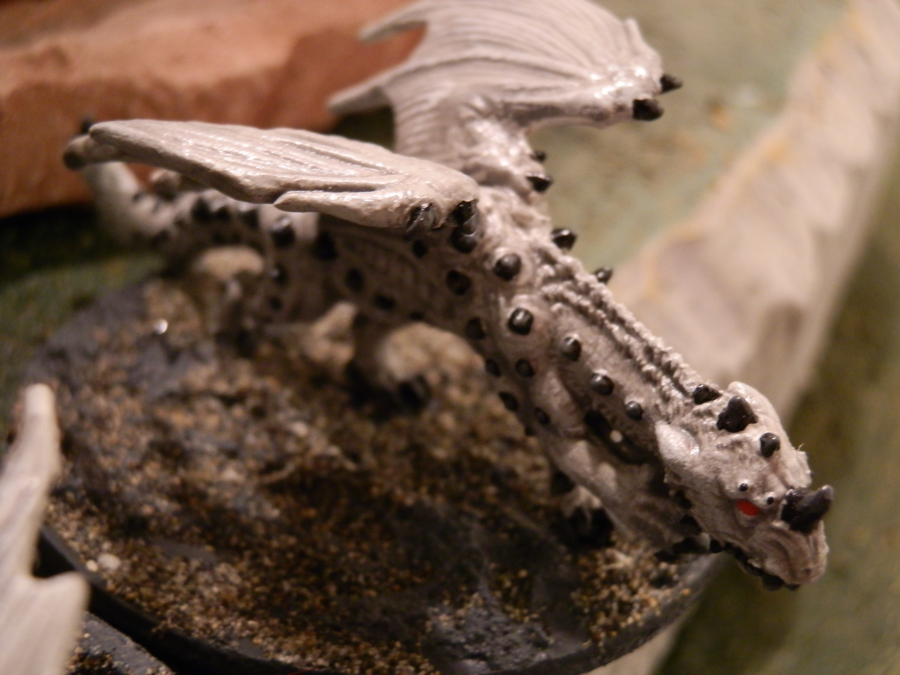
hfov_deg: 31.7
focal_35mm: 61
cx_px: 450
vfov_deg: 24.0
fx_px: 1586
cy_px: 338
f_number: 3.7
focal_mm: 10.99
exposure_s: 1/8
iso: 250
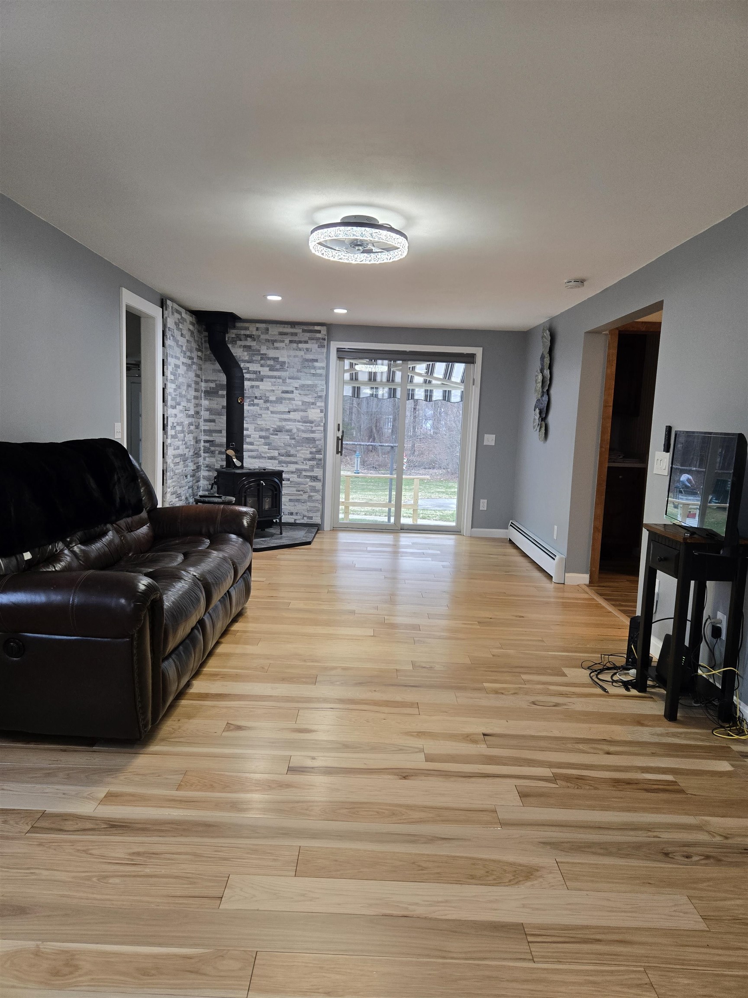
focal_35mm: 23
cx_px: 374
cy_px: 499
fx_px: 663
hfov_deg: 58.9
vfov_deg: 73.9
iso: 250
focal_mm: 5.4
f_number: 1.8
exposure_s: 1/120
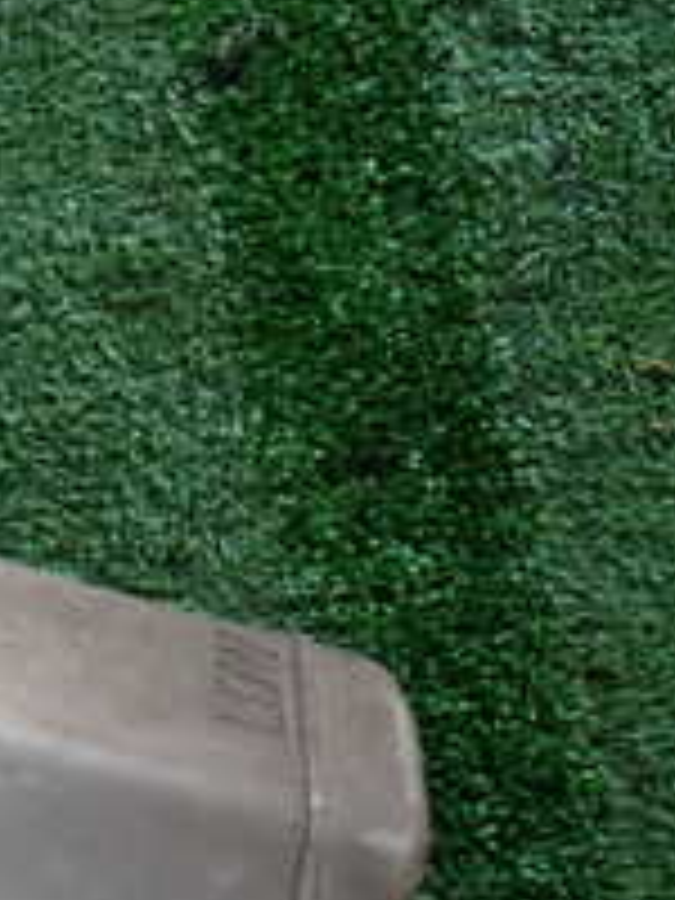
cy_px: 868
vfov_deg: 17.8
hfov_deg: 12.3
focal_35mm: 108
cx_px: -639
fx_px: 2808
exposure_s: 1/80
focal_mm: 6.37
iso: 100
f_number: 2.5
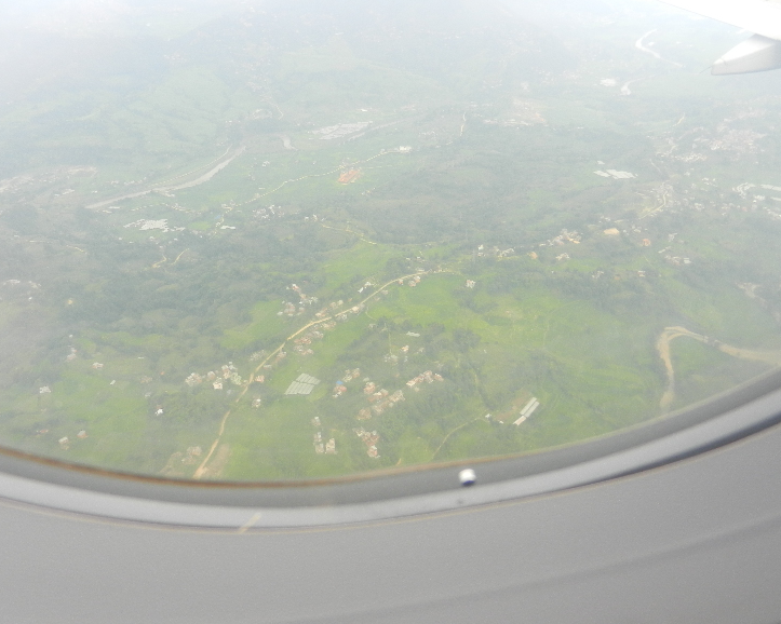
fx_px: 624
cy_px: 310
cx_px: 394
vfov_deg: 53.2
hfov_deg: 64.1
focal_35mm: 27
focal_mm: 4.5
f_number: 3.5
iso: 160
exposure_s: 1/250
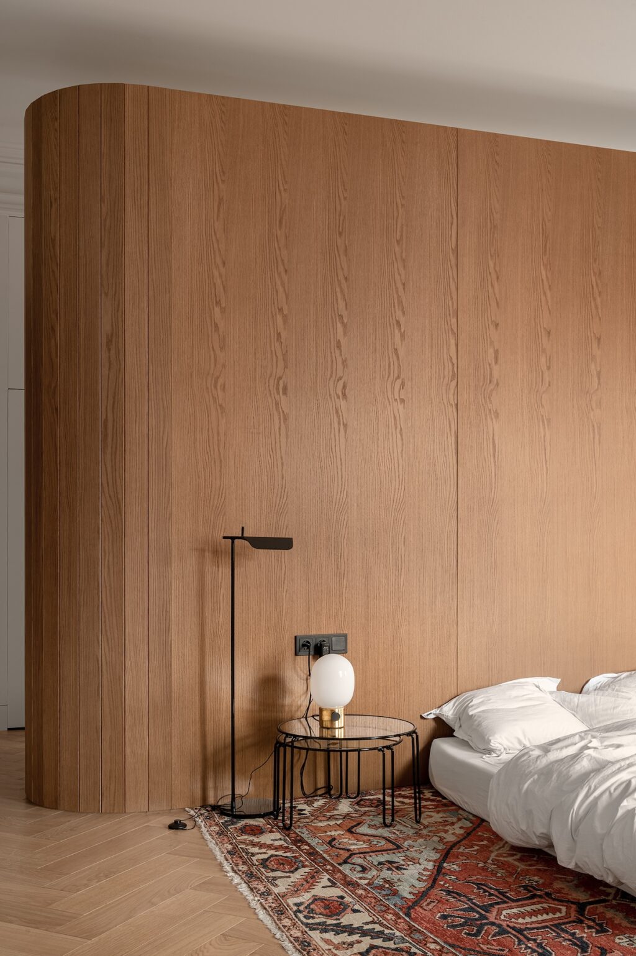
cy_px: 478
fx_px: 1008
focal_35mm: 38
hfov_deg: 35.0
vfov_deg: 50.7
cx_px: 318
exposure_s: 1/2
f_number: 13
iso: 200
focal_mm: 38
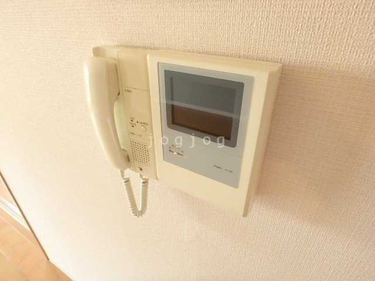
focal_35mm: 21
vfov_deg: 63.4
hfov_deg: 79.0
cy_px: 140
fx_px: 227
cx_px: 188
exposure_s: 1/30
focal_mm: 3.7
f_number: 3.5
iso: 640
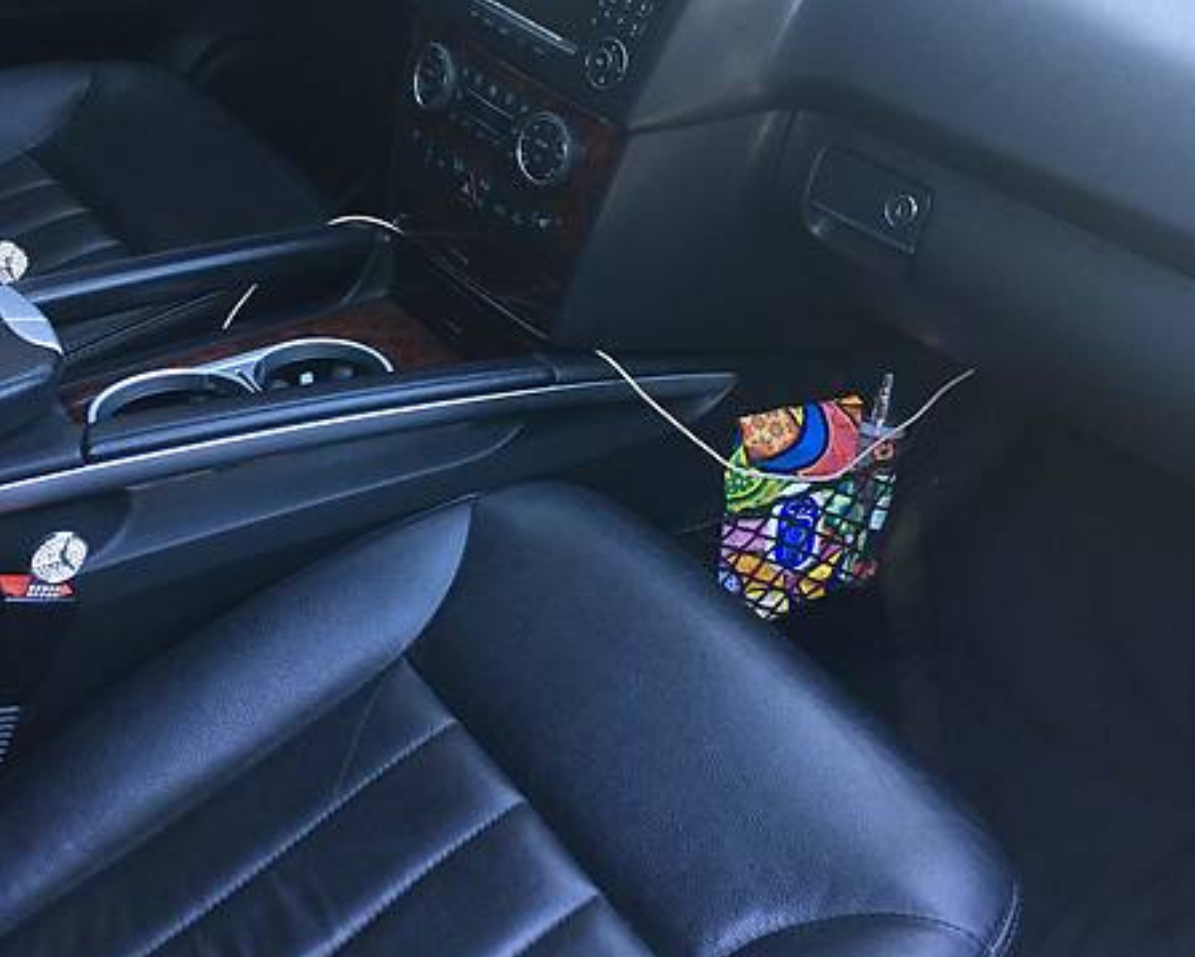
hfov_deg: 47.9
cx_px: 599
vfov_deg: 39.0
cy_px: 372
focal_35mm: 38
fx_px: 1345
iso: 160
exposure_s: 1/33
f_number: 2.2
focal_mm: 4.2
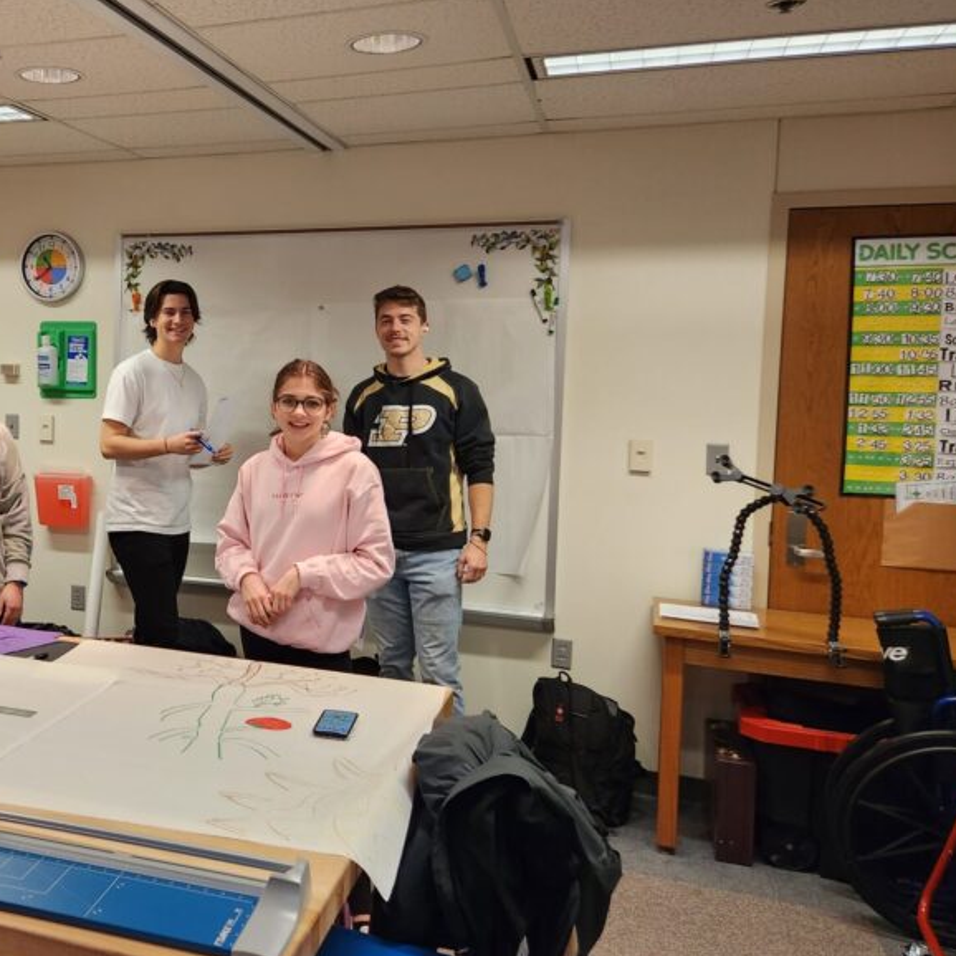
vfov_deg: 45.9
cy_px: 413
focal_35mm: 36
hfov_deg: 43.4
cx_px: 159
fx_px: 1125
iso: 250
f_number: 1.8
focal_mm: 5.4
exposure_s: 1/120
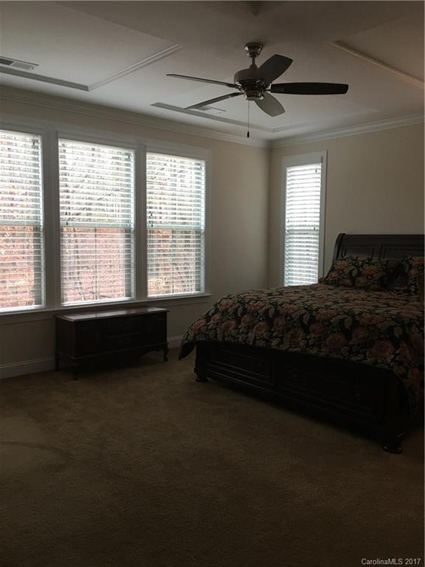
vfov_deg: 61.7
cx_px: 212
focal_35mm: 29
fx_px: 475
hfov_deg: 48.2
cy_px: 284
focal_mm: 4.15
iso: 25
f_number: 2.2
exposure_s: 1/15
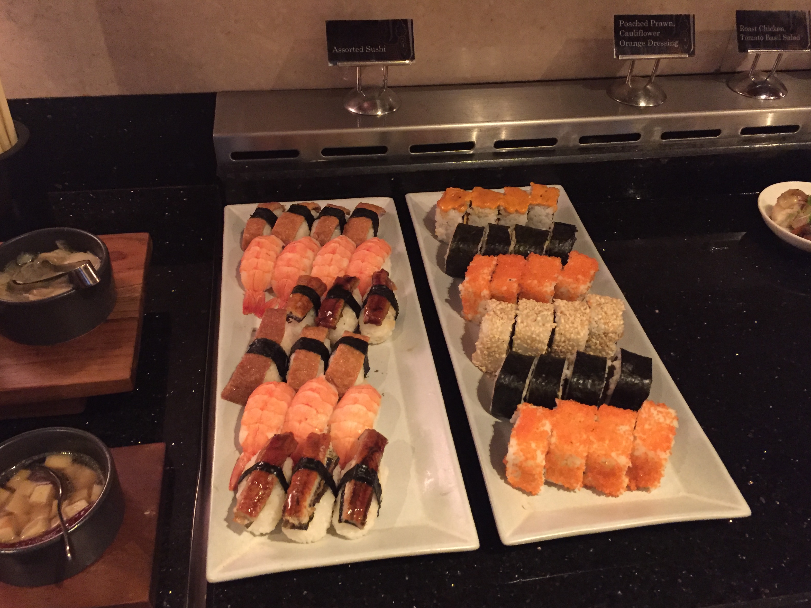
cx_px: 405
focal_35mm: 30
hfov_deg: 60.0
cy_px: 314
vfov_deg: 46.8
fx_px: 703
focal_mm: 4.15
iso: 320
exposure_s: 1/17
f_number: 2.2
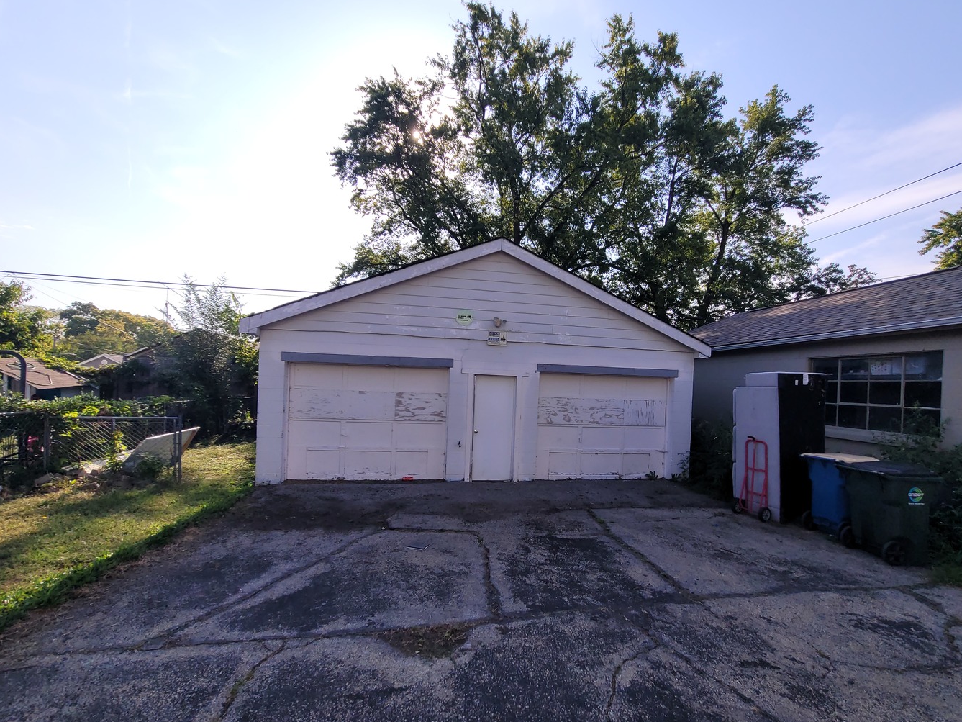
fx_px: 389
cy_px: 383
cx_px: 491
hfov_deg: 102.0
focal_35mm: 14
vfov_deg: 85.6
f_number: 2.2
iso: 50
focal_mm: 2.2
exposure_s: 1/1457
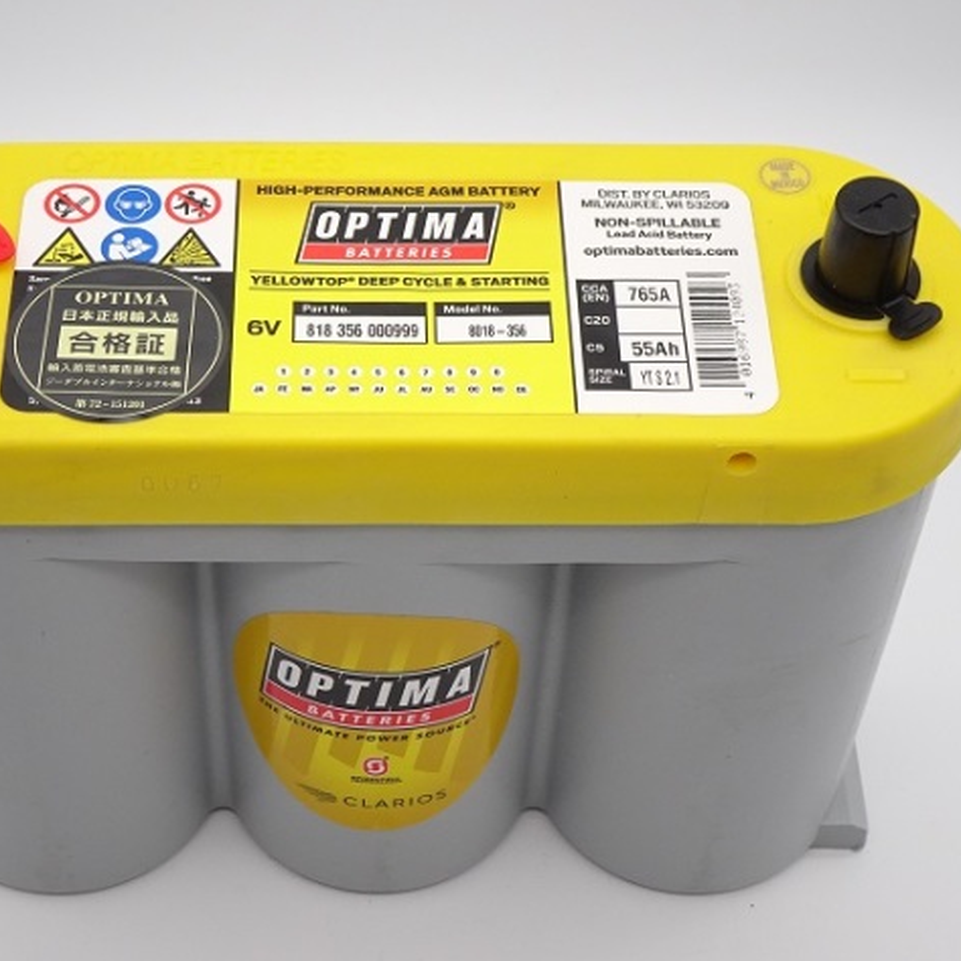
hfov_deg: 23.3
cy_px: 483
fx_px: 2324
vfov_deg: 23.4
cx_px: 383
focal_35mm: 74
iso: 250
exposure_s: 1/80
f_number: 4.5
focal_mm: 10.59
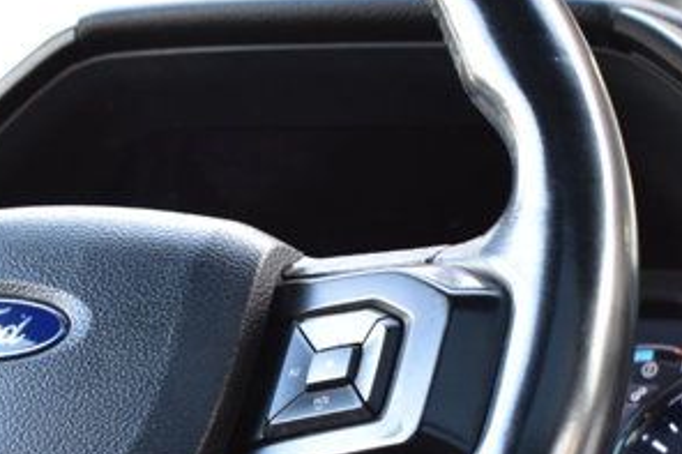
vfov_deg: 7.3
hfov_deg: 10.9
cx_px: 76
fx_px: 3540
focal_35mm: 187
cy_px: 459
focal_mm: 36
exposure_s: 1/20
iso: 400
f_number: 6.3
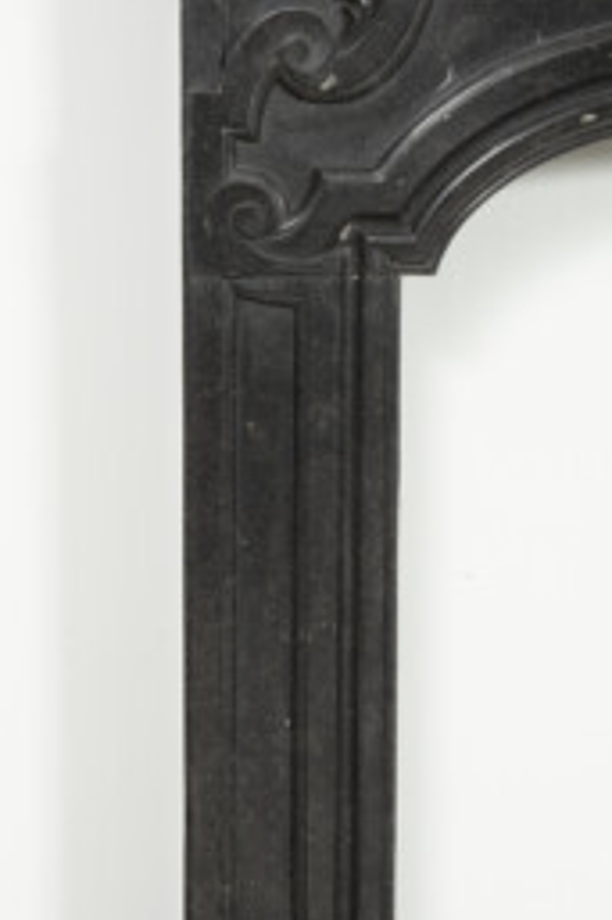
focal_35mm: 77
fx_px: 1966
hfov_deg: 17.7
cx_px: 286
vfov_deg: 26.3
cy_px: 455
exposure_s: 1/200
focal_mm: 44
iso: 250
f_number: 10
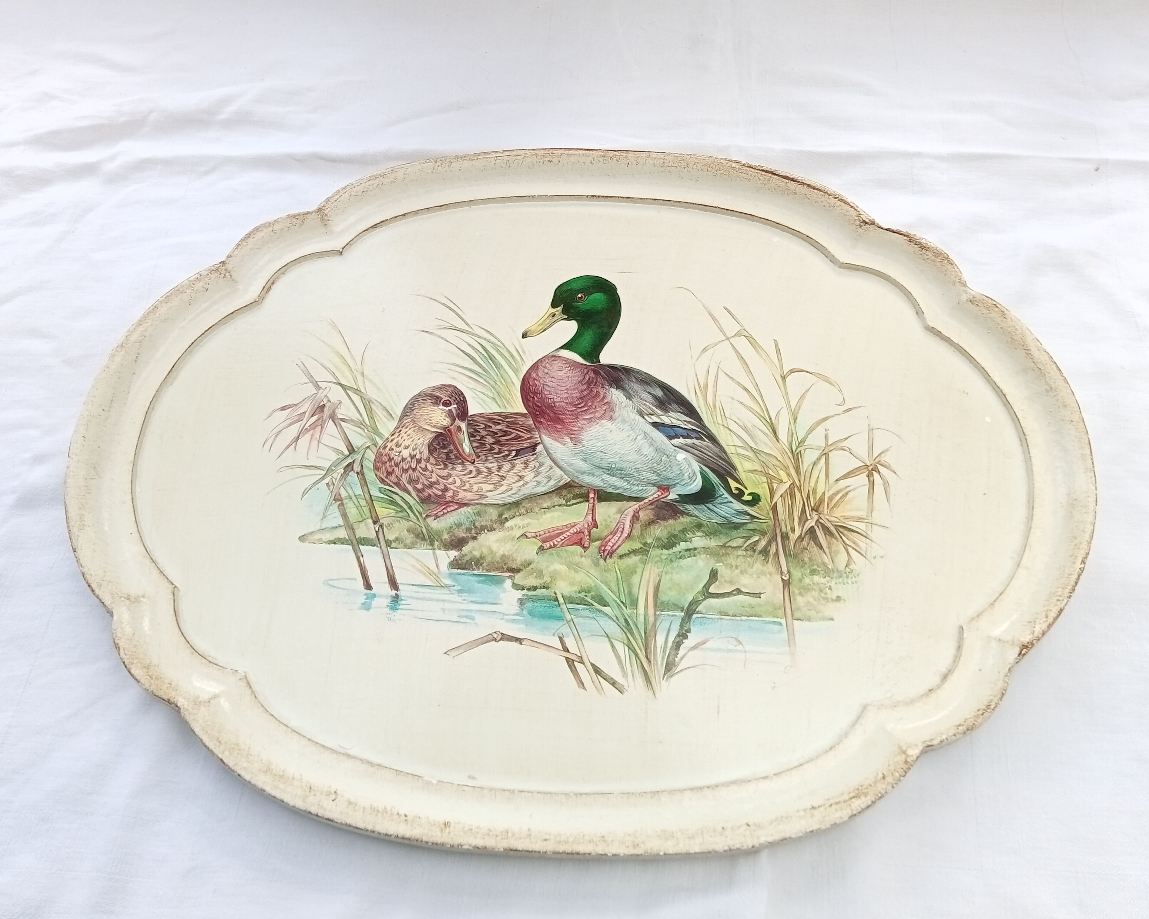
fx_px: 1020
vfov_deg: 48.5
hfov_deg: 58.8
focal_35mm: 30
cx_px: 581
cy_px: 465
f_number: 1.8
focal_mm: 3.57
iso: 111
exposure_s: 1/245
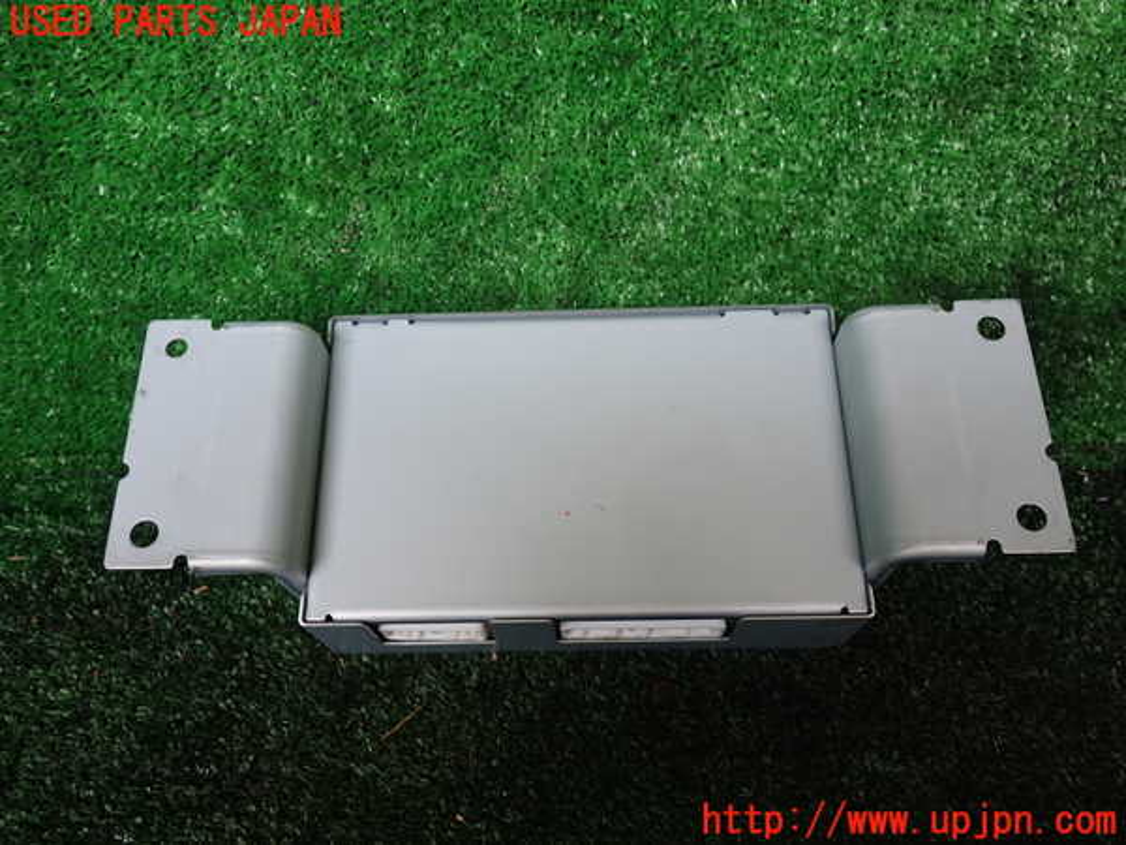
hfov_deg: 60.0
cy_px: 422
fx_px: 976
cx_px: 563
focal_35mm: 30
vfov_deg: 46.8
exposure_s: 1/60
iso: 100
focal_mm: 5.4
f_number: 2.3
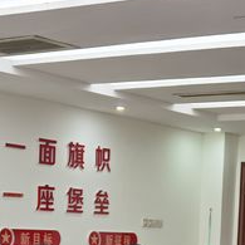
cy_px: 308
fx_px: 873
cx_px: 181
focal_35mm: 109
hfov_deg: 15.9
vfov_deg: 15.3
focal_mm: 6.71
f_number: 1.9
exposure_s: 1/50
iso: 64
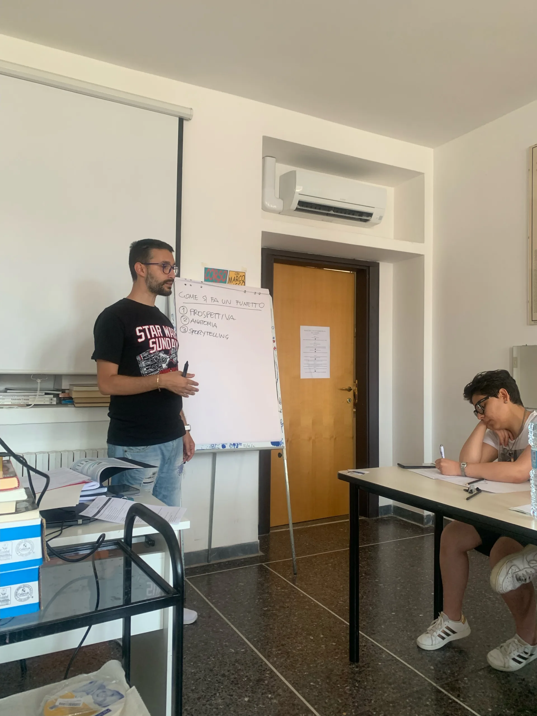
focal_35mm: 26
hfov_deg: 53.1
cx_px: 268
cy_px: 358
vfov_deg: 67.3
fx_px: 538
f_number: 1.8
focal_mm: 4.25
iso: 100
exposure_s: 1/60
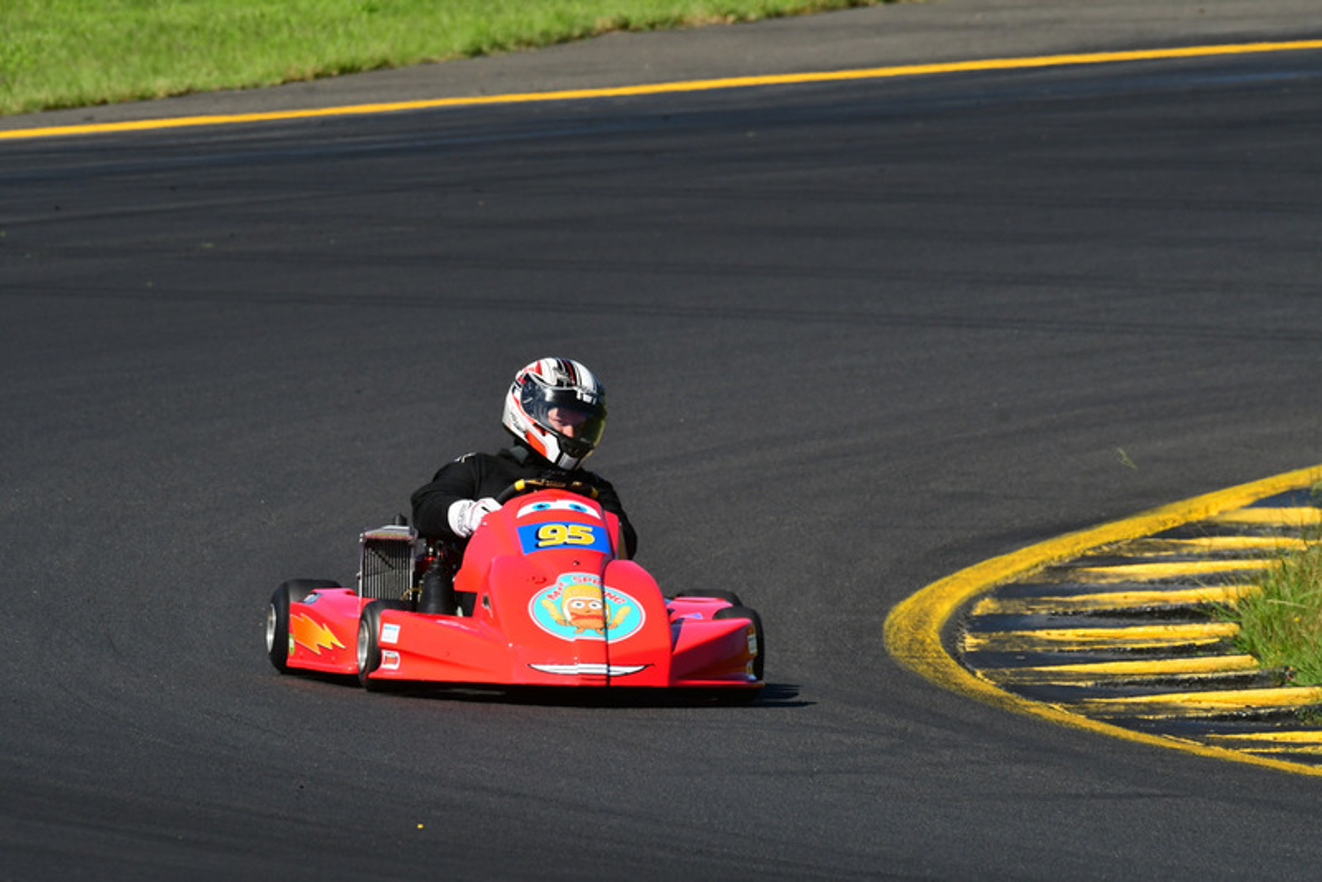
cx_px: 661
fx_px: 27550
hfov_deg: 2.7
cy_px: 441
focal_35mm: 750
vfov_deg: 1.8
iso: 400
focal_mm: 500
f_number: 11
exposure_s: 1/640
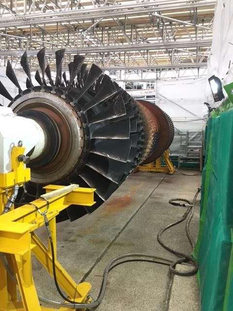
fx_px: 260
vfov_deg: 61.7
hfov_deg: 48.2
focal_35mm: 29
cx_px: 116
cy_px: 156
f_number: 2.2
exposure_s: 1/33
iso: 160
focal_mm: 4.15
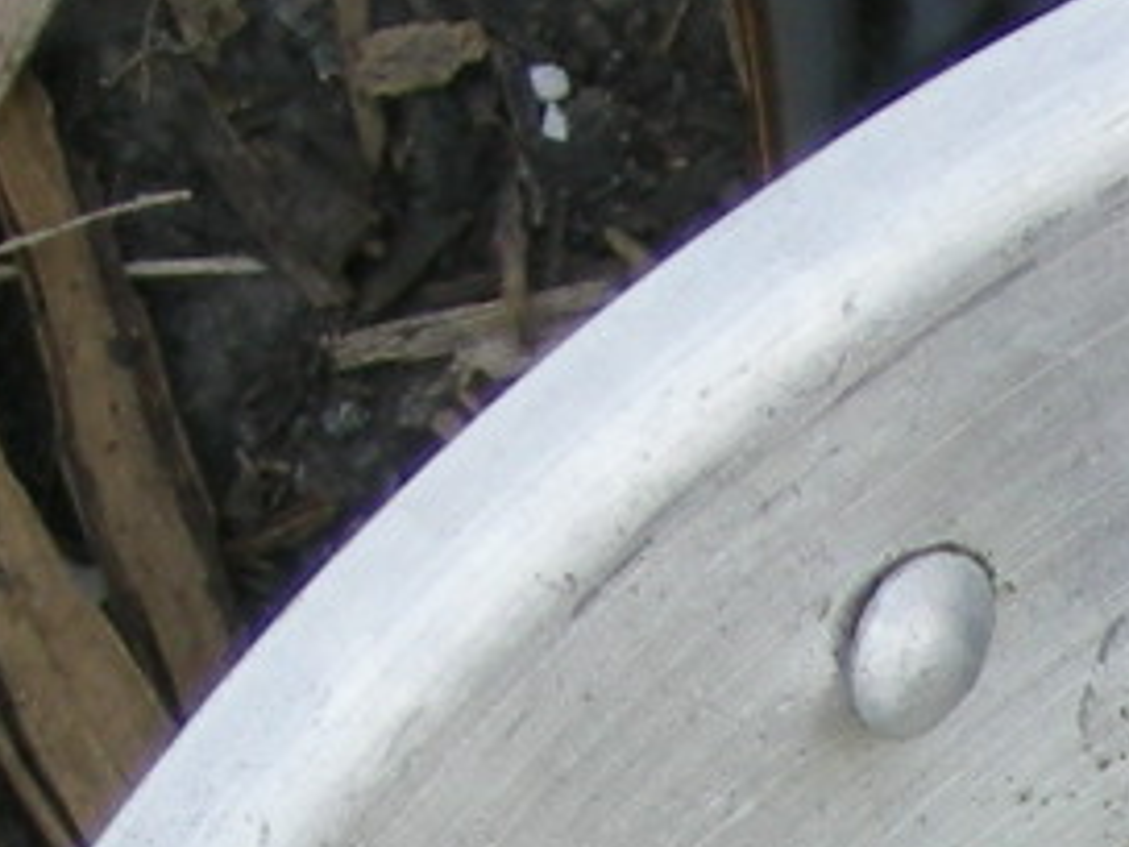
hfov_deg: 3.5
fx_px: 18427
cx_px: 2432
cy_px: 2599
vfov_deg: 2.6
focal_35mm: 565
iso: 64
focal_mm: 15.7
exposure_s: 1/213
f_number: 4.8
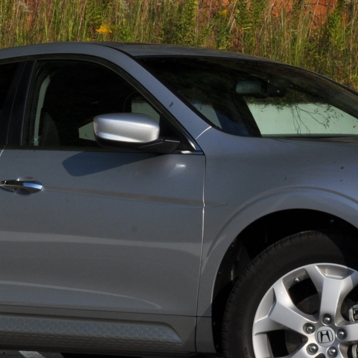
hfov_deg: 12.5
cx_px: 240
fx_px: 1630
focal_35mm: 139
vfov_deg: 12.5
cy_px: 218
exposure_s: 1/200
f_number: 20
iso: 200
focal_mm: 35
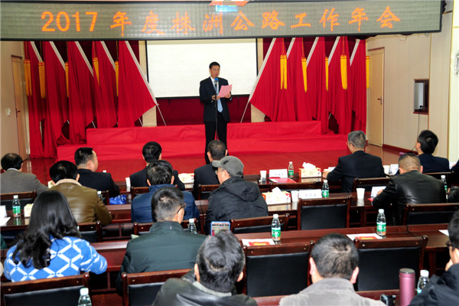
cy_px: 153
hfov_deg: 41.1
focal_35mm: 48
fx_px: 612
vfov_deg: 28.1
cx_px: 230
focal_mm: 48
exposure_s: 1/60
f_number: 7.1
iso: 1000
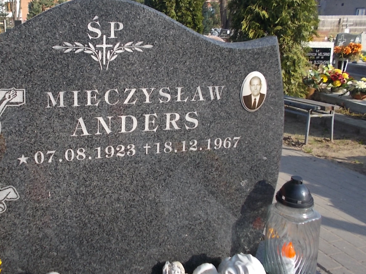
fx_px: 381
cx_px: 124
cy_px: 103
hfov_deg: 50.5
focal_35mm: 36
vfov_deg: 39.4
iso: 80
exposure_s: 1/80
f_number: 8
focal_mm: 4.6
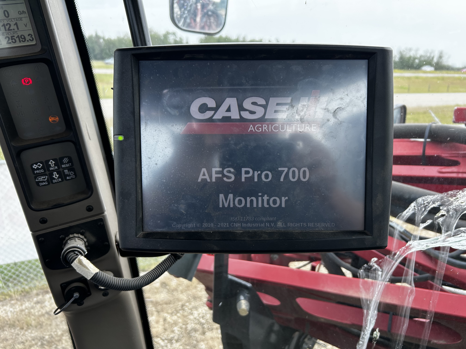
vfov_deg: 53.1
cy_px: 174
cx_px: 233
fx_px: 350
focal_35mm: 26
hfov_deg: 67.3
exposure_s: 1/443
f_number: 1.5
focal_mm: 5.7
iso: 50
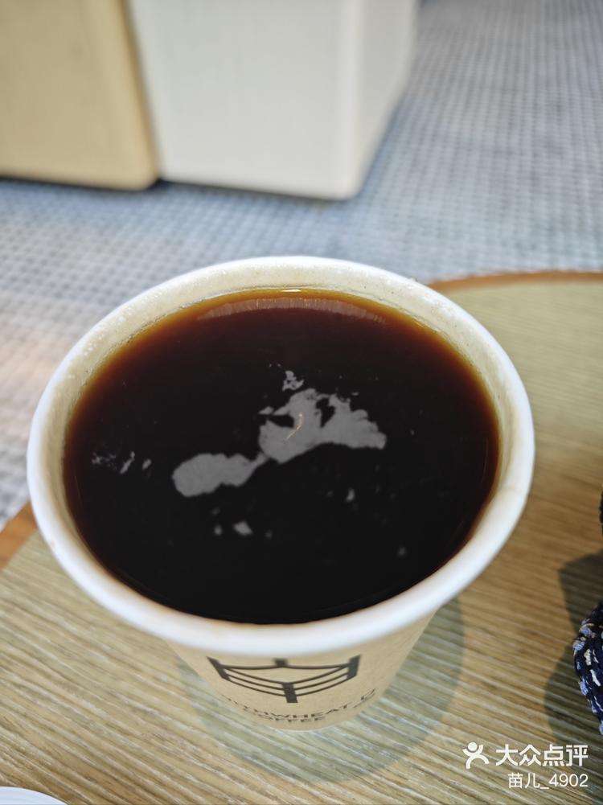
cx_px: 302
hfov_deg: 58.8
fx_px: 535
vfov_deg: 73.9
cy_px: 402
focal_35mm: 23
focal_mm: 8.7
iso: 80
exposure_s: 1/100
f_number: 1.9
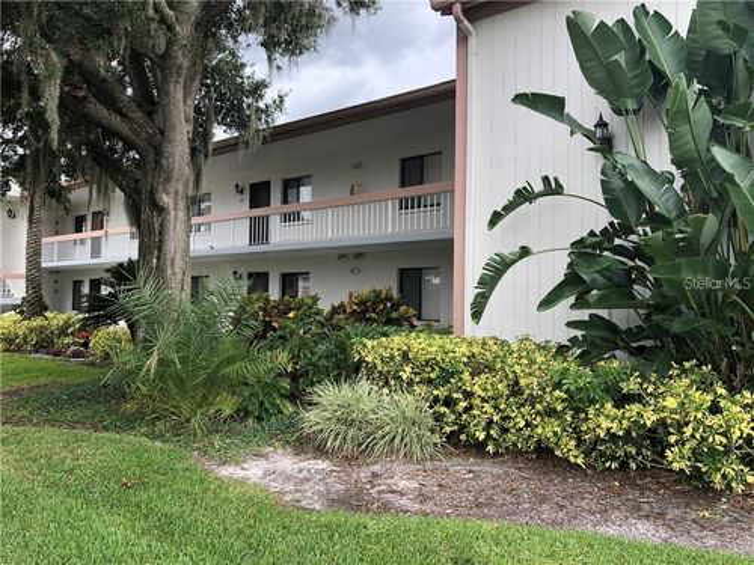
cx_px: 377
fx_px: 610
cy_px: 282
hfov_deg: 63.4
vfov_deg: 49.7
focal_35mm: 28
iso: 20
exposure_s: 1/187
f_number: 1.8
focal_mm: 4
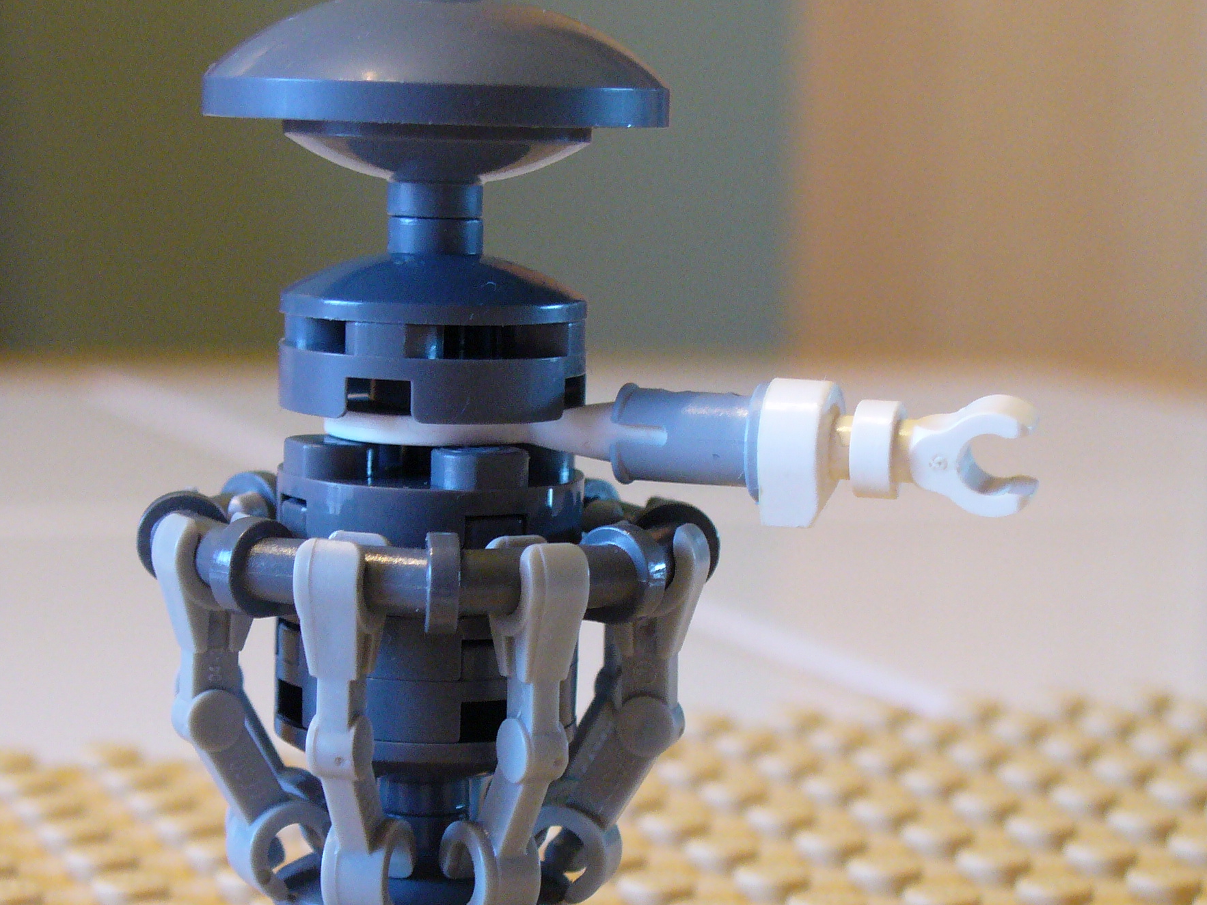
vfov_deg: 16.9
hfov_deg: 22.4
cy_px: 573
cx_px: 431
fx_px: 3033
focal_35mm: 87
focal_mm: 9.9
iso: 200
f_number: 3.1
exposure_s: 1/15
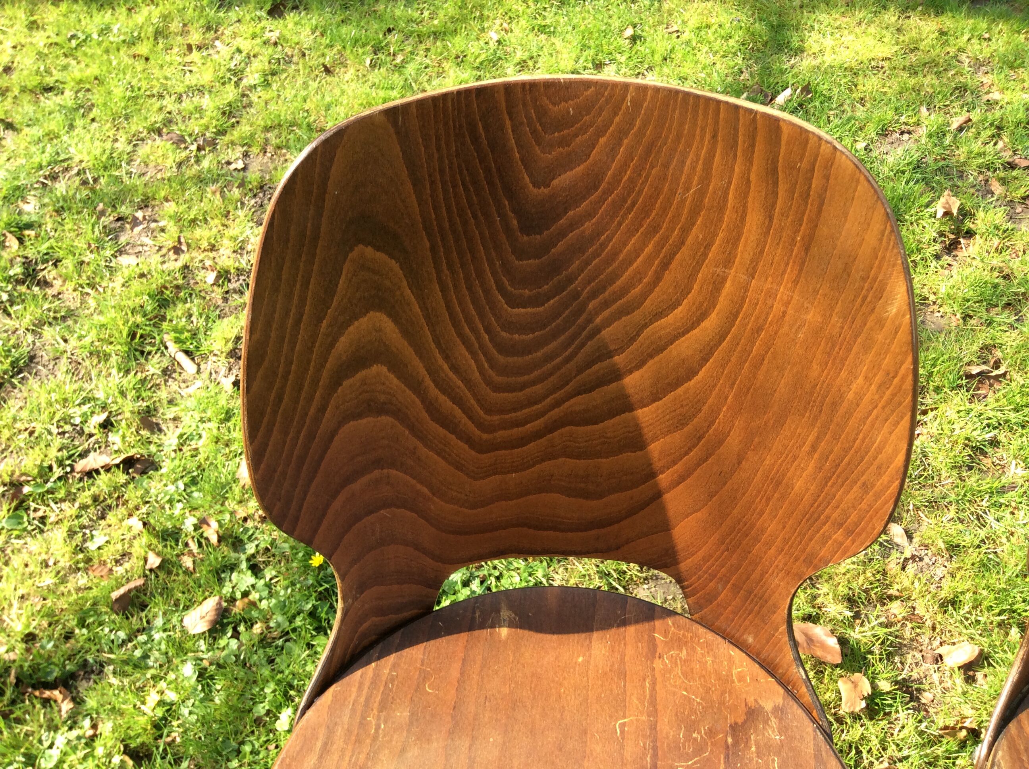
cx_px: 514
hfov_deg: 56.9
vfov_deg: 44.1
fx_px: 950
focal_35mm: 32
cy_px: 384
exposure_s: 1/207
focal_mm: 3.3
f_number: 2.4
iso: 32
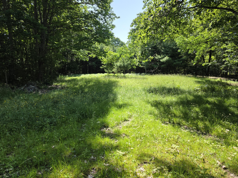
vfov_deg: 58.9
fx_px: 158
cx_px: 119
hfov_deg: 73.9
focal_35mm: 23
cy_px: 89
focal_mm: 6.3
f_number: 1.7
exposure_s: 1/3050
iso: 80
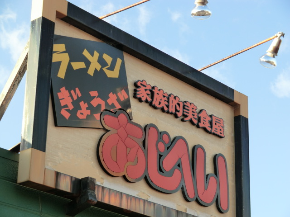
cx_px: 145
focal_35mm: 89
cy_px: 108
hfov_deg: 22.0
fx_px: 746
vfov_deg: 16.6
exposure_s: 1/160
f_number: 4.8
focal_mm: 16
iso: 80
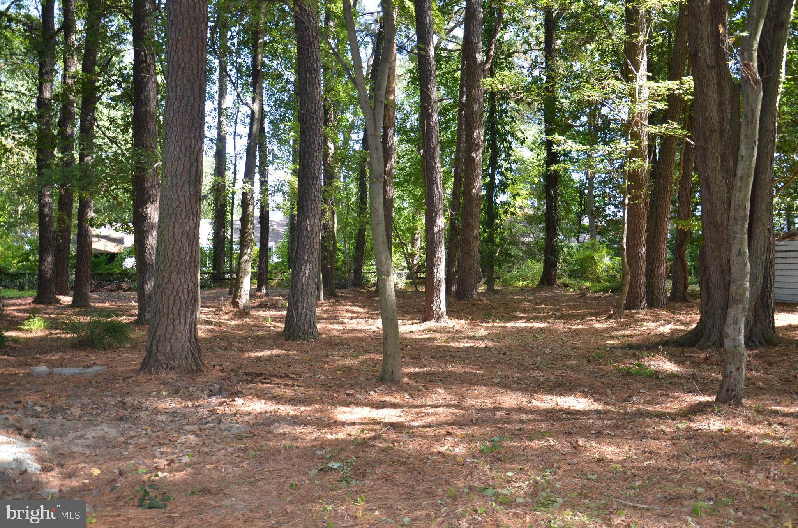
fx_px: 597
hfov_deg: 67.5
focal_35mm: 27
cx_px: 399
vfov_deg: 47.7
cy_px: 264
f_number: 3.5
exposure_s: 1/125
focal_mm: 18
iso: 220
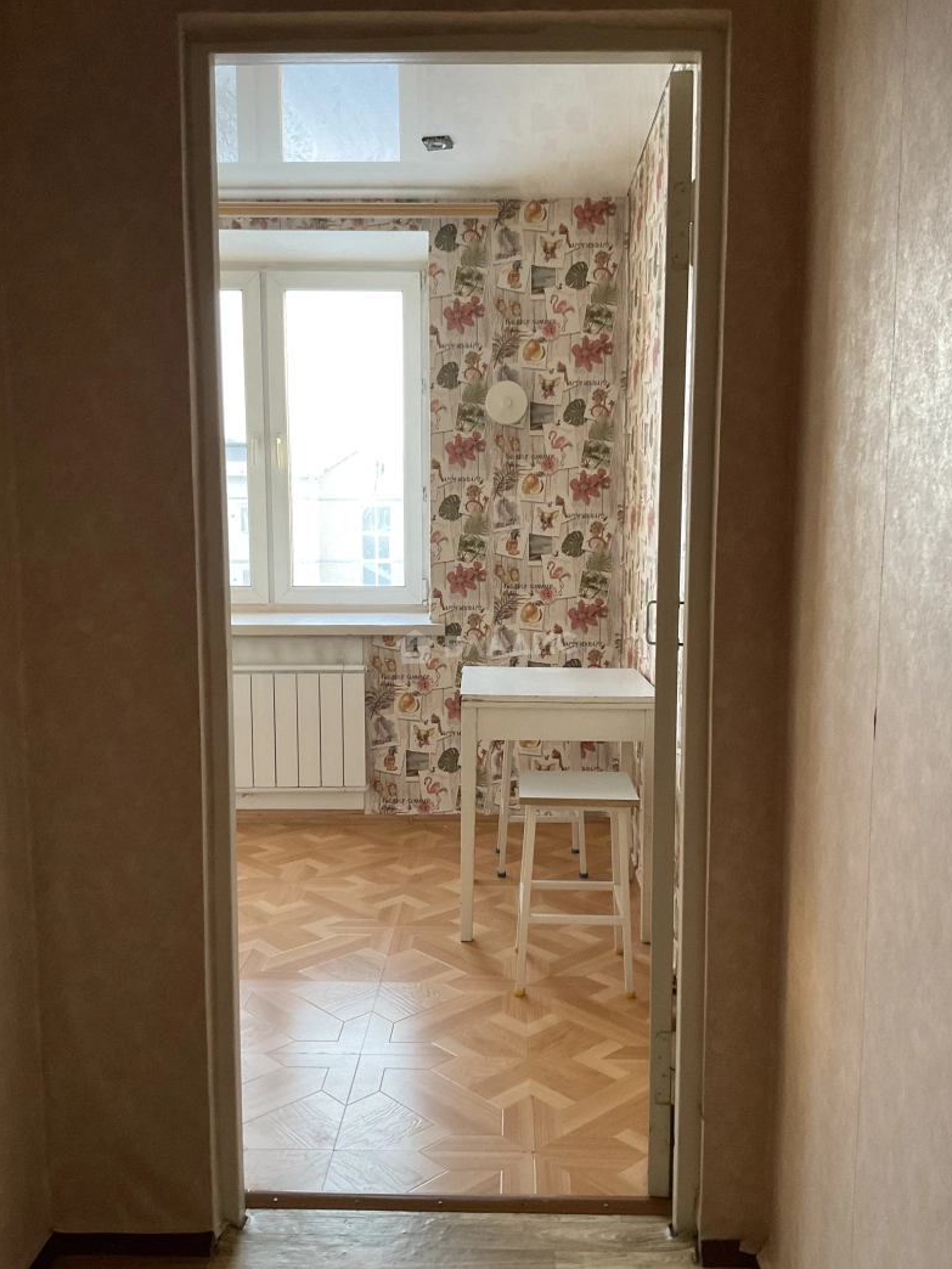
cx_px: 488
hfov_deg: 46.8
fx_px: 1100
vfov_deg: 60.0
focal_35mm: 30
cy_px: 644
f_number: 1.8
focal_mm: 3
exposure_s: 1/50
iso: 125
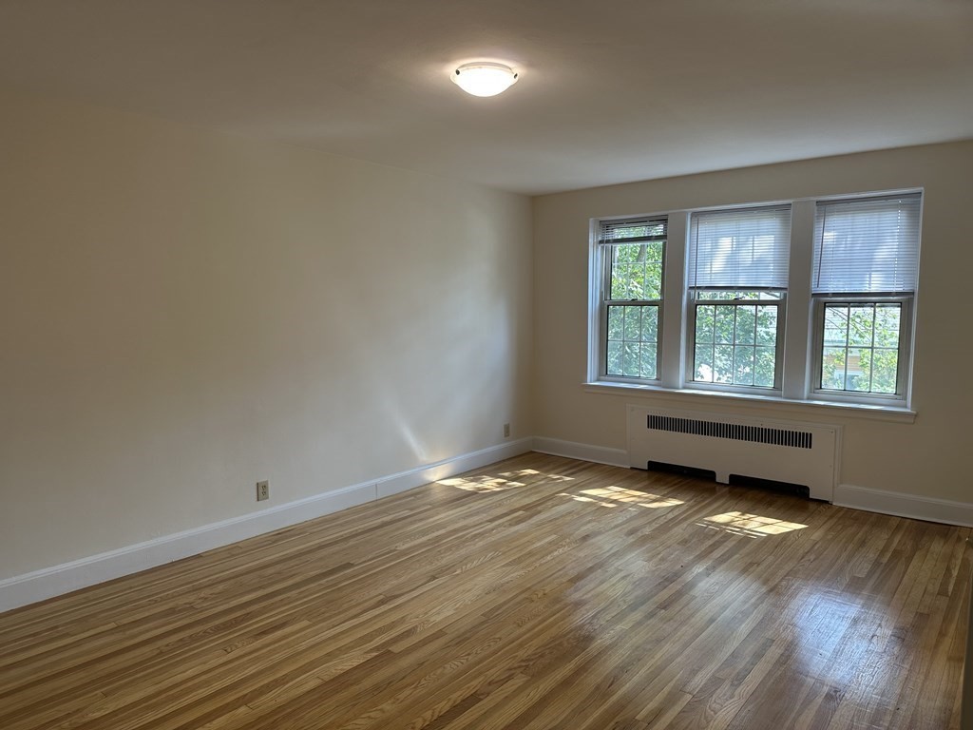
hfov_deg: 71.6
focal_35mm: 24
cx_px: 486
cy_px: 365
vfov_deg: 56.8
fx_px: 675
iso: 80
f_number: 1.78
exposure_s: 1/174
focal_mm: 6.86
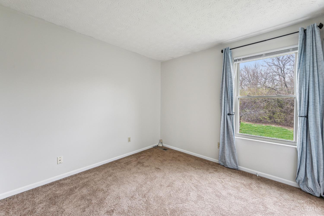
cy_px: 108
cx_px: 162
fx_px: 126
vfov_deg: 81.2
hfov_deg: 104.3
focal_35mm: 14
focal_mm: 14
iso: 400
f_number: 8
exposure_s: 1/30
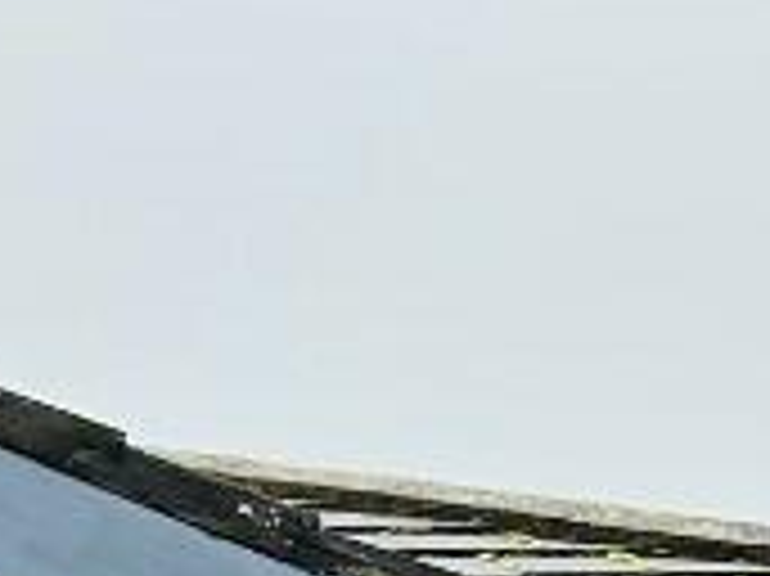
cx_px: -504
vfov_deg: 9.5
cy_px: 1206
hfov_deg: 12.8
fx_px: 3201
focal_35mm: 144
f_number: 1.78
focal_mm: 6.86
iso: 100
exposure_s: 1/130
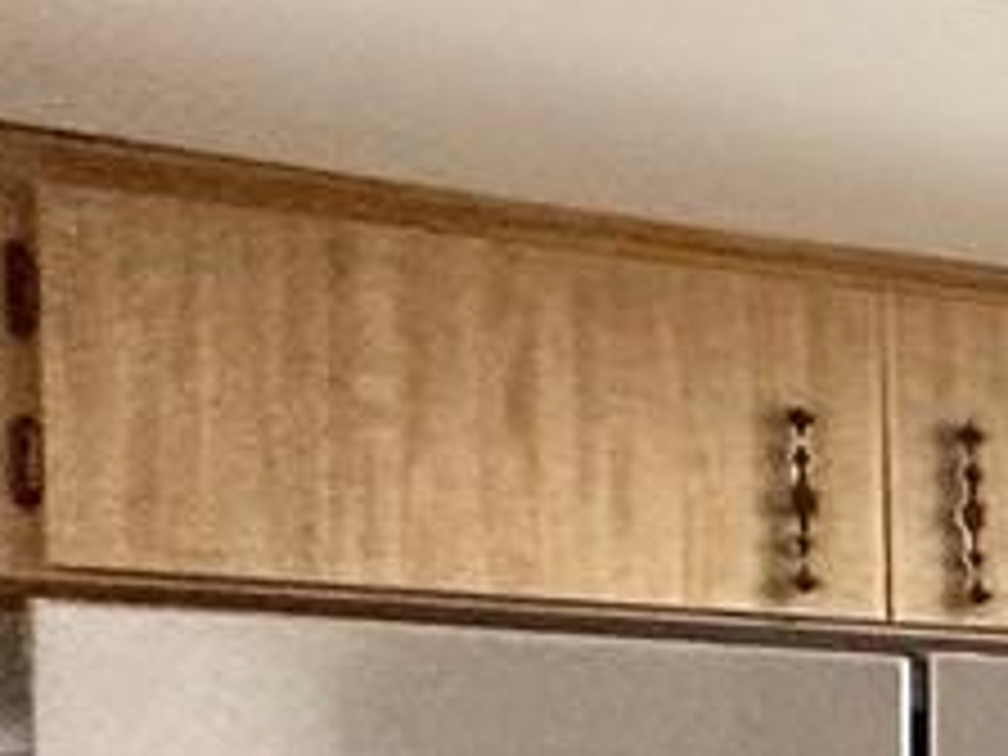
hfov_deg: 9.9
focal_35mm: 100
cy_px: 1030
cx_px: 3424
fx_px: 2912
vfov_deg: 14.1
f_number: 2.2
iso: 250
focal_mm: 2.22
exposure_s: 1/120
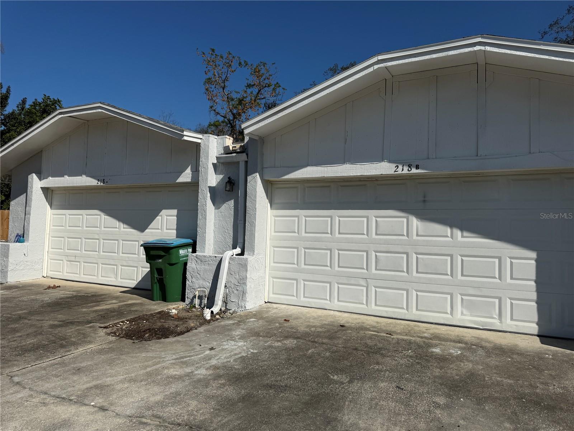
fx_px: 398
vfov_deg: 56.8
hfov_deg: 71.6
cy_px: 216
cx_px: 287
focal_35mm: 24
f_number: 1.78
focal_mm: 6.76
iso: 64
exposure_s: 1/12346
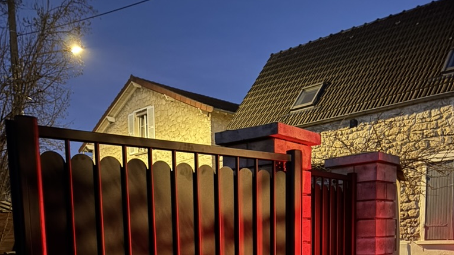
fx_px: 457
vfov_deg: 27.9
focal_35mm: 38
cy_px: 294
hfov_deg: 52.8
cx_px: 227
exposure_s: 1/9
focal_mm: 5.96
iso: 800
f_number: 1.6
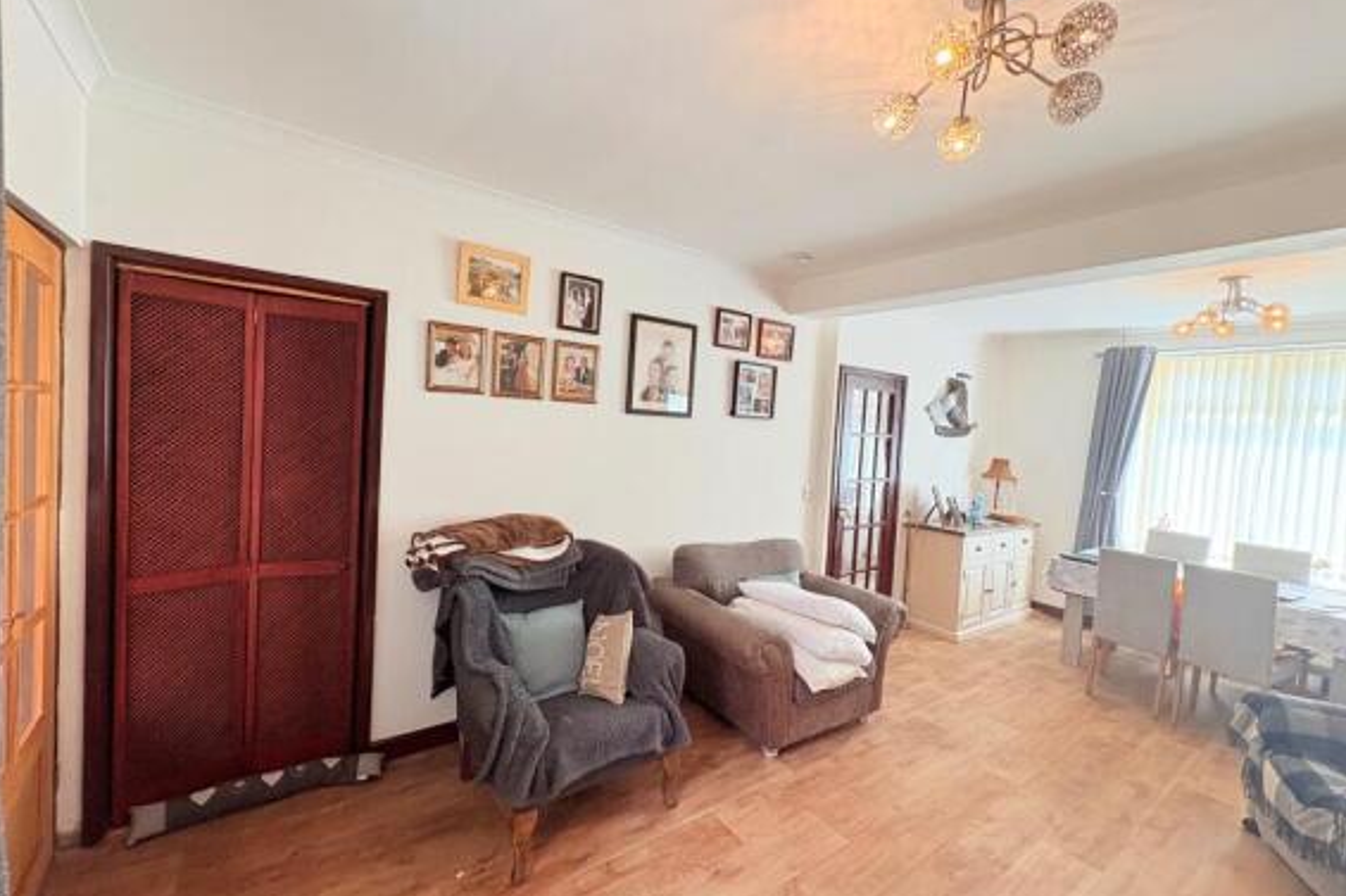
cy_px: 443
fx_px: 561
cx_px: 672
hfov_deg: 100.4
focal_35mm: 15
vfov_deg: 77.3
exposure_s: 1/100
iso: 125
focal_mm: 2.22
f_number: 2.2
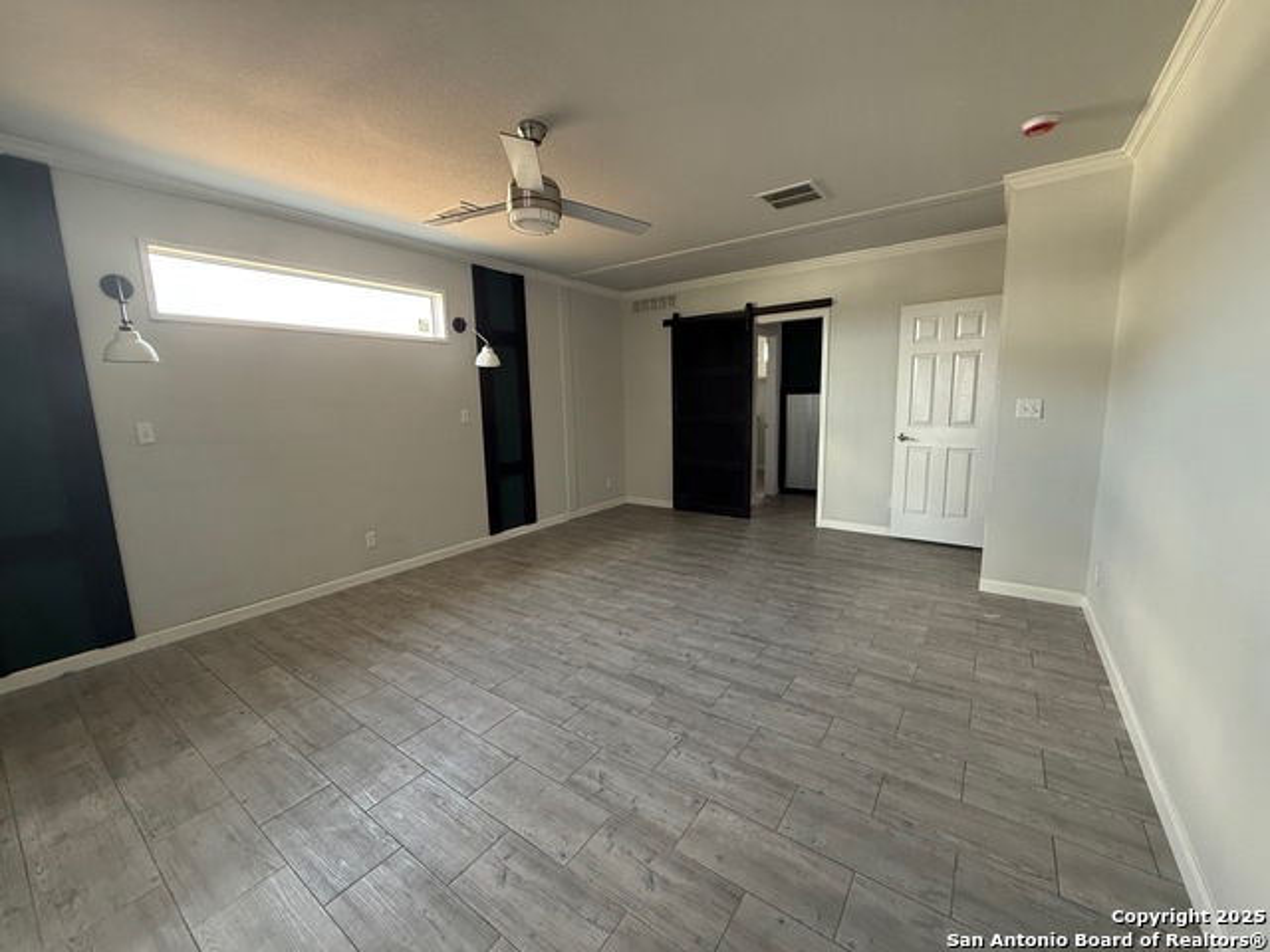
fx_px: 514
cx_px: 635
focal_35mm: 14
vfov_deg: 85.7
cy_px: 476
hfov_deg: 102.1
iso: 250
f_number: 2.2
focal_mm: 2.22
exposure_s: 1/99
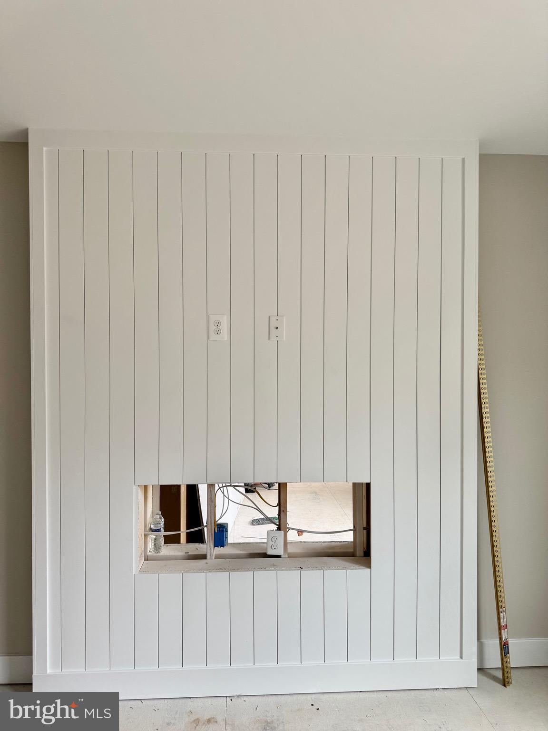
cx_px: 274
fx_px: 507
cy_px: 366
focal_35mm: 24
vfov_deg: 71.6
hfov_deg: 56.8
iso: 160
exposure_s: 1/121
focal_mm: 6.76
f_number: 1.78
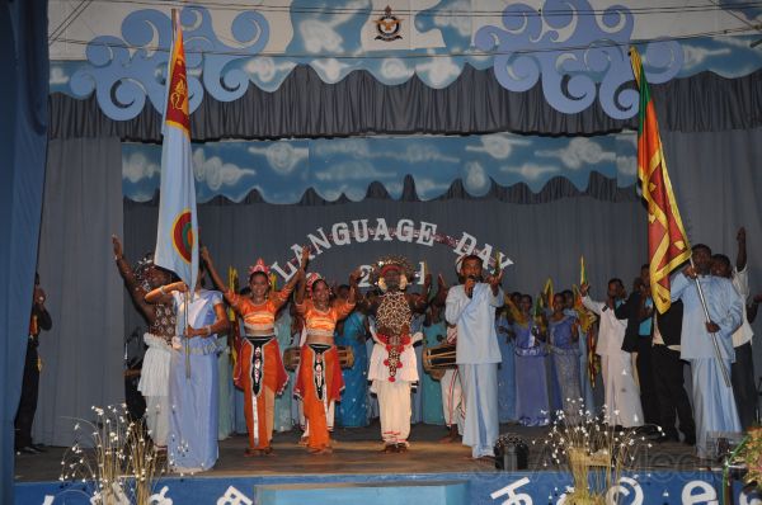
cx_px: 381
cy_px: 252
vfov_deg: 29.8
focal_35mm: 45
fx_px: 951
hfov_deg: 43.7
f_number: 6.3
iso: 200
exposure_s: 1/100
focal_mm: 30
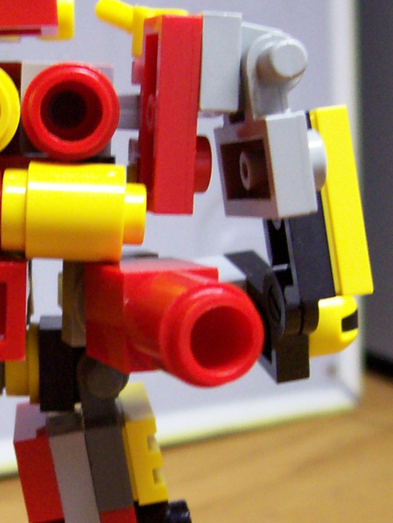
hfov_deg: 15.9
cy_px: 357
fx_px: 1392
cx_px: 38
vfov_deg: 21.2
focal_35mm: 92
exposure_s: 1/20.2
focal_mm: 5.6
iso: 160
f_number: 2.7
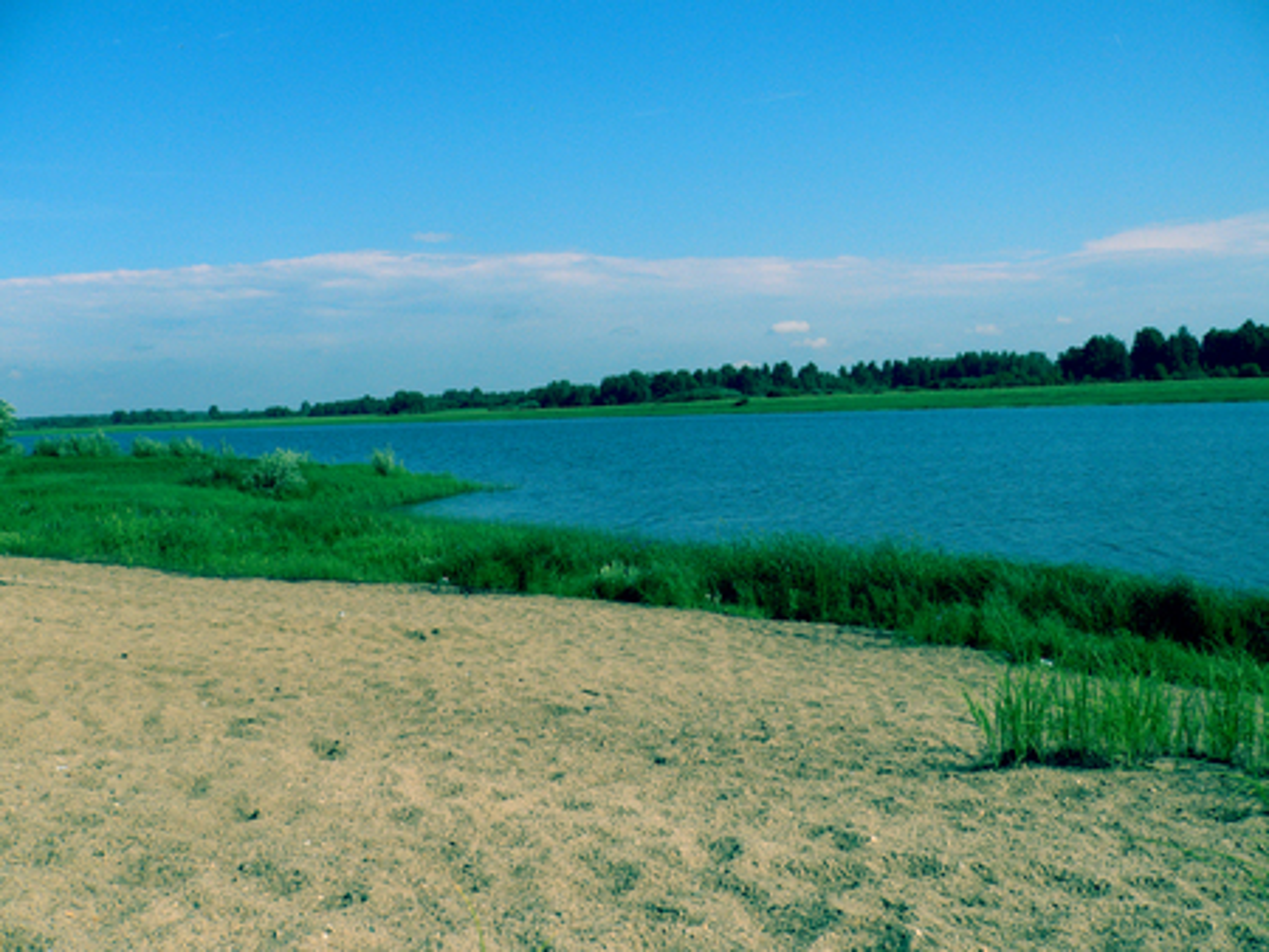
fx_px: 1284
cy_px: 476
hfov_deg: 52.6
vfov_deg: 40.7
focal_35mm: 35
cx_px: 634
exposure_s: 1/400
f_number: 5.6
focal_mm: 5.8
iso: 80
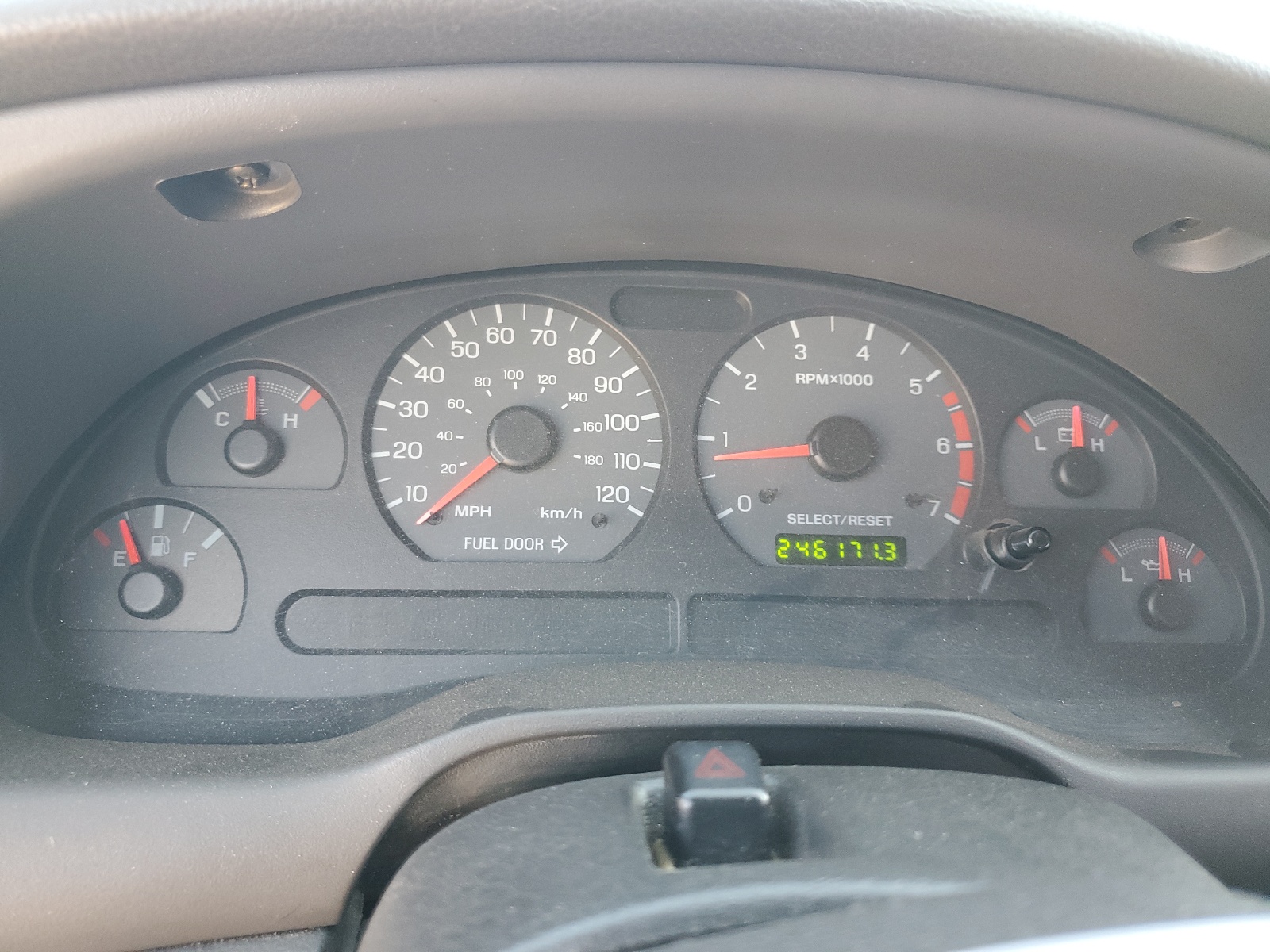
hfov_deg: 67.3
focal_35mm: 26
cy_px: 476
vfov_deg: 53.1
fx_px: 954
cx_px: 635
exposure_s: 1/60.2
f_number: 1.5
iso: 101
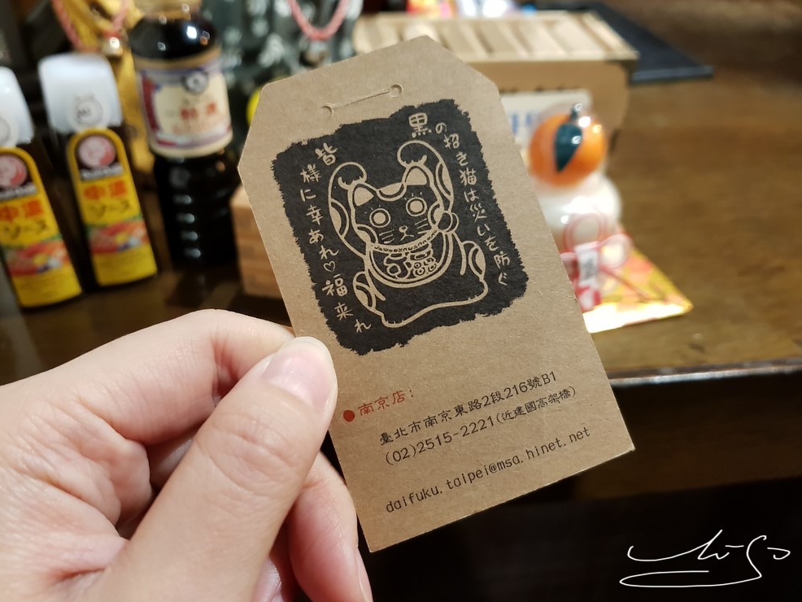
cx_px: 386
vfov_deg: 51.4
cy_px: 297
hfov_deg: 65.3
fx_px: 626
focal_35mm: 27
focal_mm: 4.2
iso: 200
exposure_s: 1/30
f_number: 1.7
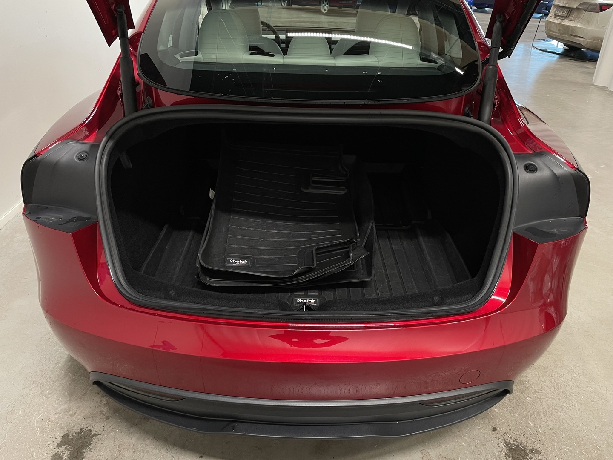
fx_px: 460
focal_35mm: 26
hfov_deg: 67.3
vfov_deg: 53.1
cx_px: 306
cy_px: 230
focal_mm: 4.2
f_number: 1.6
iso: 80
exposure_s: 1/50
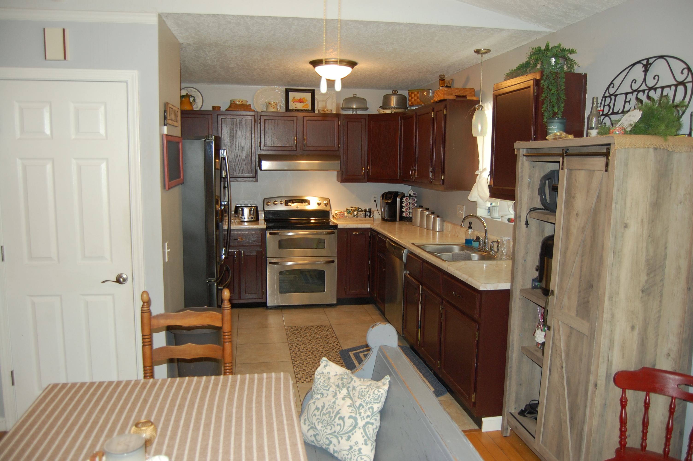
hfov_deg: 67.4
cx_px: 346
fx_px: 519
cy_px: 230
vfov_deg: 47.8
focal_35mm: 27
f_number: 3.5
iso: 400
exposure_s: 1/60
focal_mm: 18
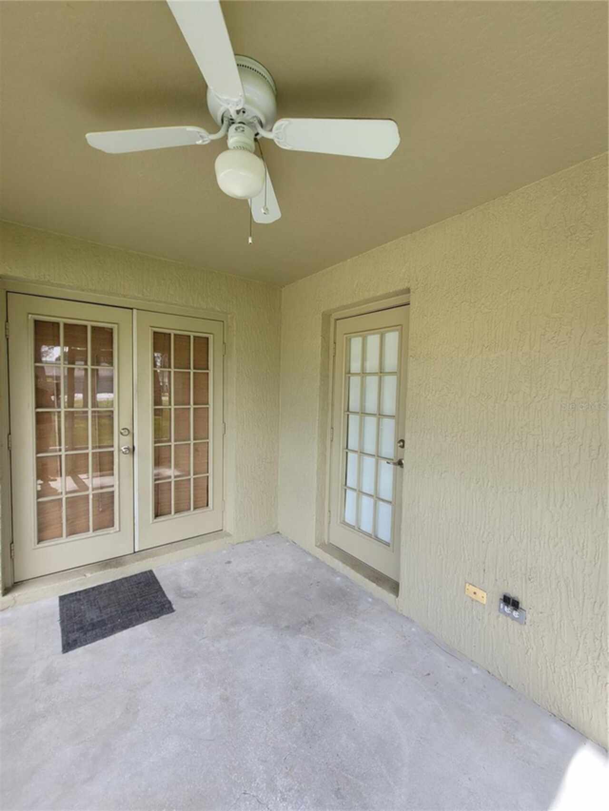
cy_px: 406
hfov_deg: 89.9
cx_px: 304
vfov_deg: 106.2
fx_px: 305
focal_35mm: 13
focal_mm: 2.2
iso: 64
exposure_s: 1/169
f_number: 2.2
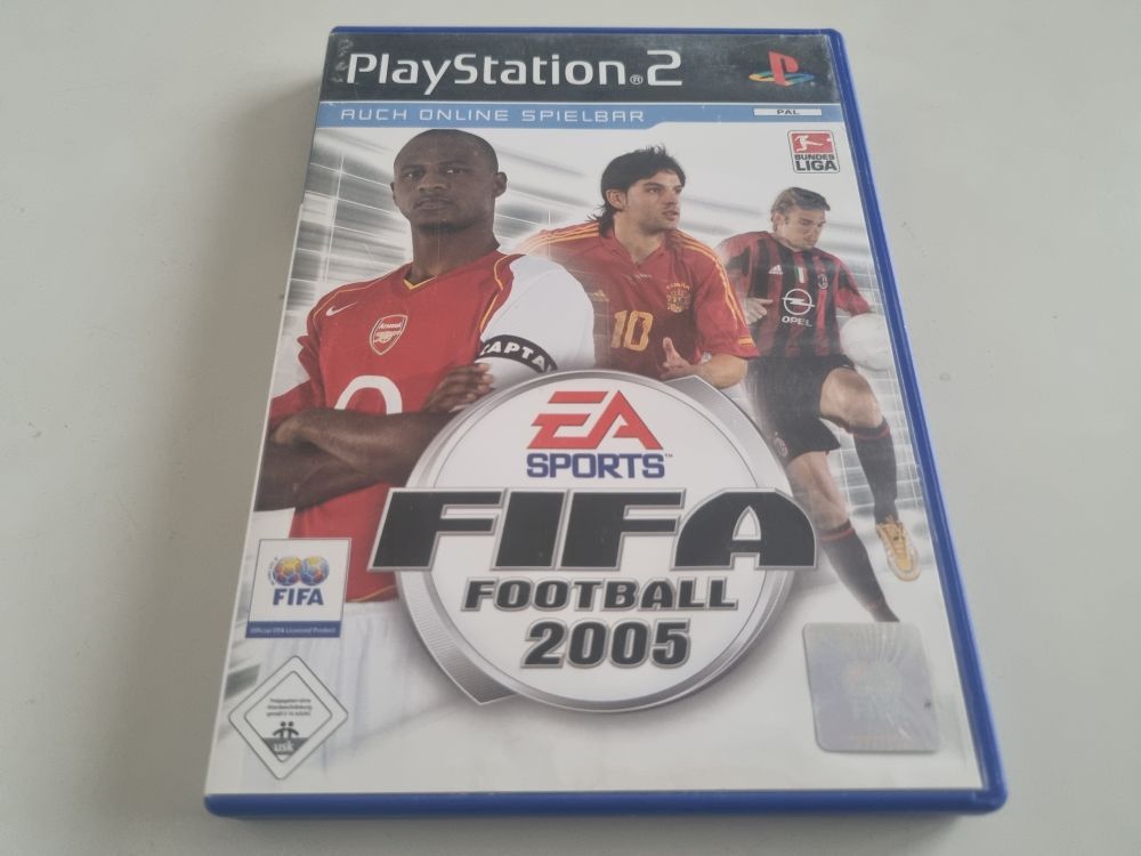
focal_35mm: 26
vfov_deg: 53.1
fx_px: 857
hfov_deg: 67.3
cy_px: 428
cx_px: 570
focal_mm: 5.4
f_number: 1.8
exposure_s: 1/33
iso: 640
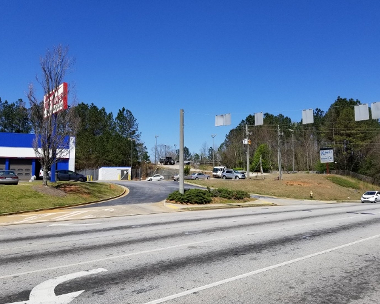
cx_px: 186
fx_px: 315
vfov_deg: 51.5
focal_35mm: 28
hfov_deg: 62.2
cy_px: 152
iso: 50
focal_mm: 4.25
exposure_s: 1/3096
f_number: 1.7
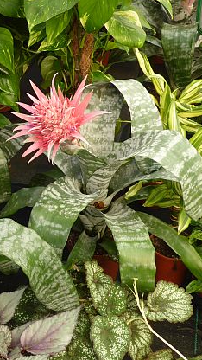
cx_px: -16
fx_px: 638
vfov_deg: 31.4
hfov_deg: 17.4
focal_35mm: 67
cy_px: 172
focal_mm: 7.2
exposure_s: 1/60
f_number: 3.8
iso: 125
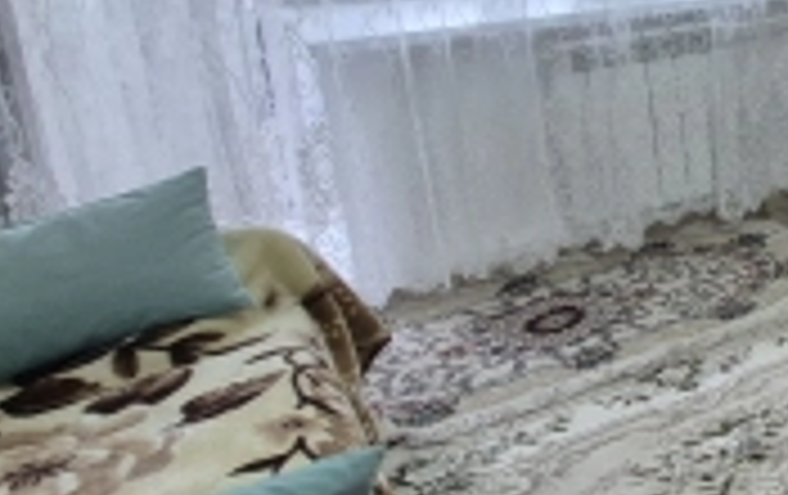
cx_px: 1234
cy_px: 36
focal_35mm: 49
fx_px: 1054
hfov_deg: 26.6
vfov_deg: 25.5
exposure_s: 1/50
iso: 160
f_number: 2.2
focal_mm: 1.74
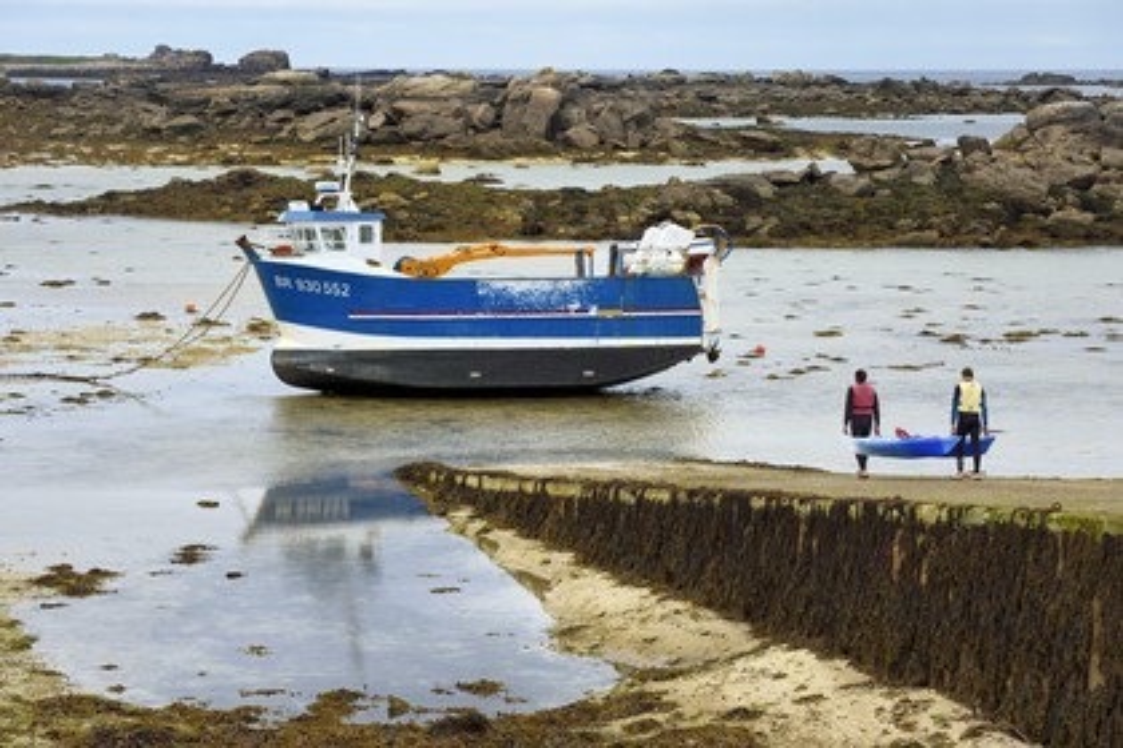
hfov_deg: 17.6
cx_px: 562
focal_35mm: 116
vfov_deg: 11.8
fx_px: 3618
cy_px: 374
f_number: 8
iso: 200
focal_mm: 116
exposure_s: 1/320
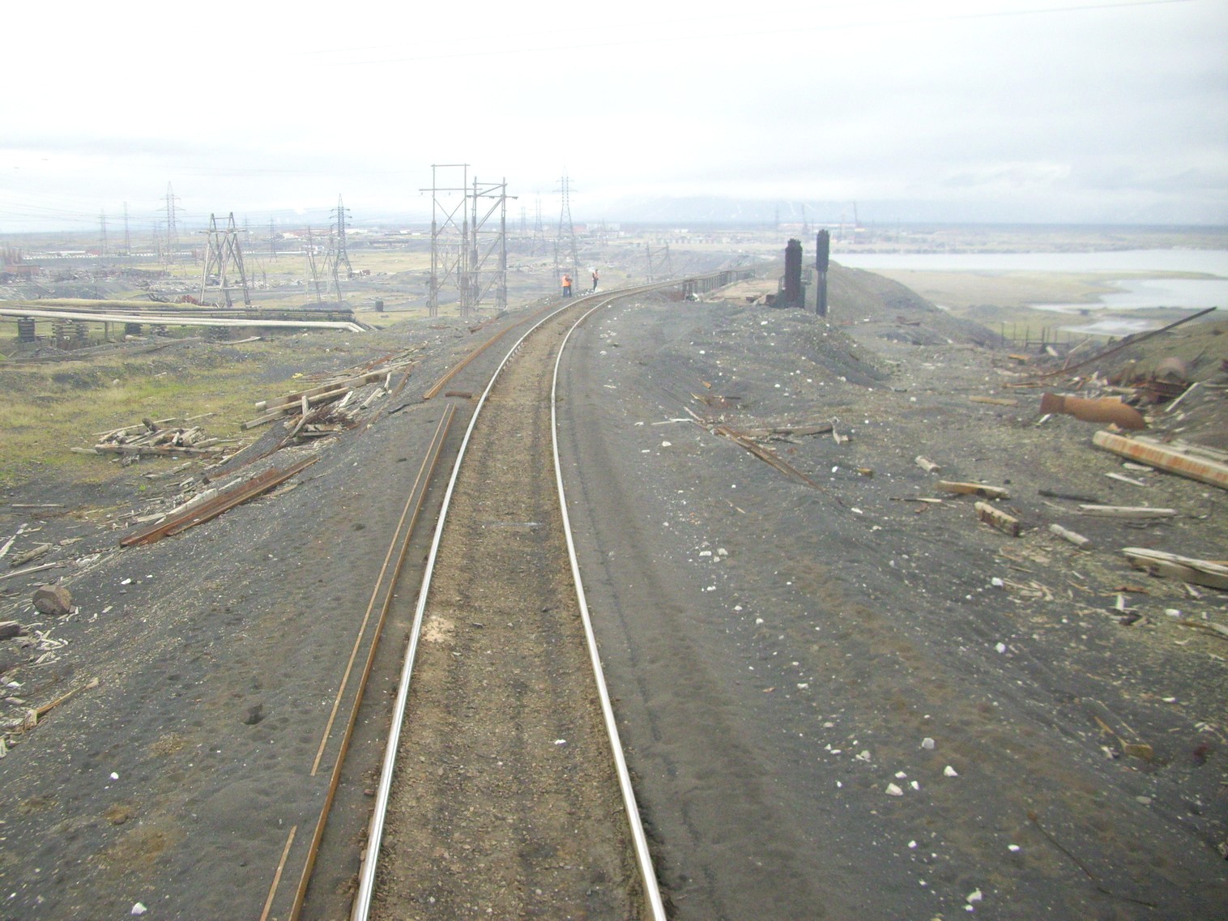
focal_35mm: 34
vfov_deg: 41.8
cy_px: 460
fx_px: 1206
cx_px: 614
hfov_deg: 54.0
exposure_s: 1/320
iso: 200
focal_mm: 5.7
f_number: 2.9
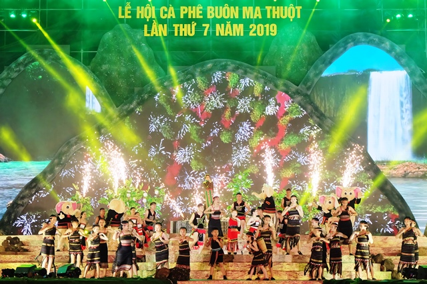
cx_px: 214
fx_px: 888
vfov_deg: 18.1
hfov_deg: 27.0
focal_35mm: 75
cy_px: 142
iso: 2500
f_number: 5.6
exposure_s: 1/100
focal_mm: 50
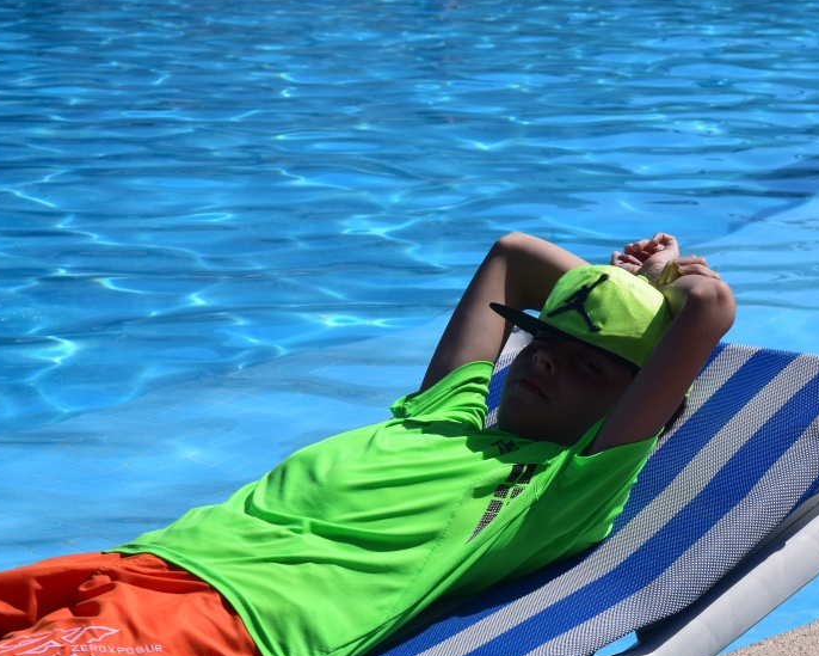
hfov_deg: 15.2
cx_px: 538
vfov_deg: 12.2
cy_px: 352
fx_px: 3055
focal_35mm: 126
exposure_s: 1/640
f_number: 11
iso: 200
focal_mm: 60
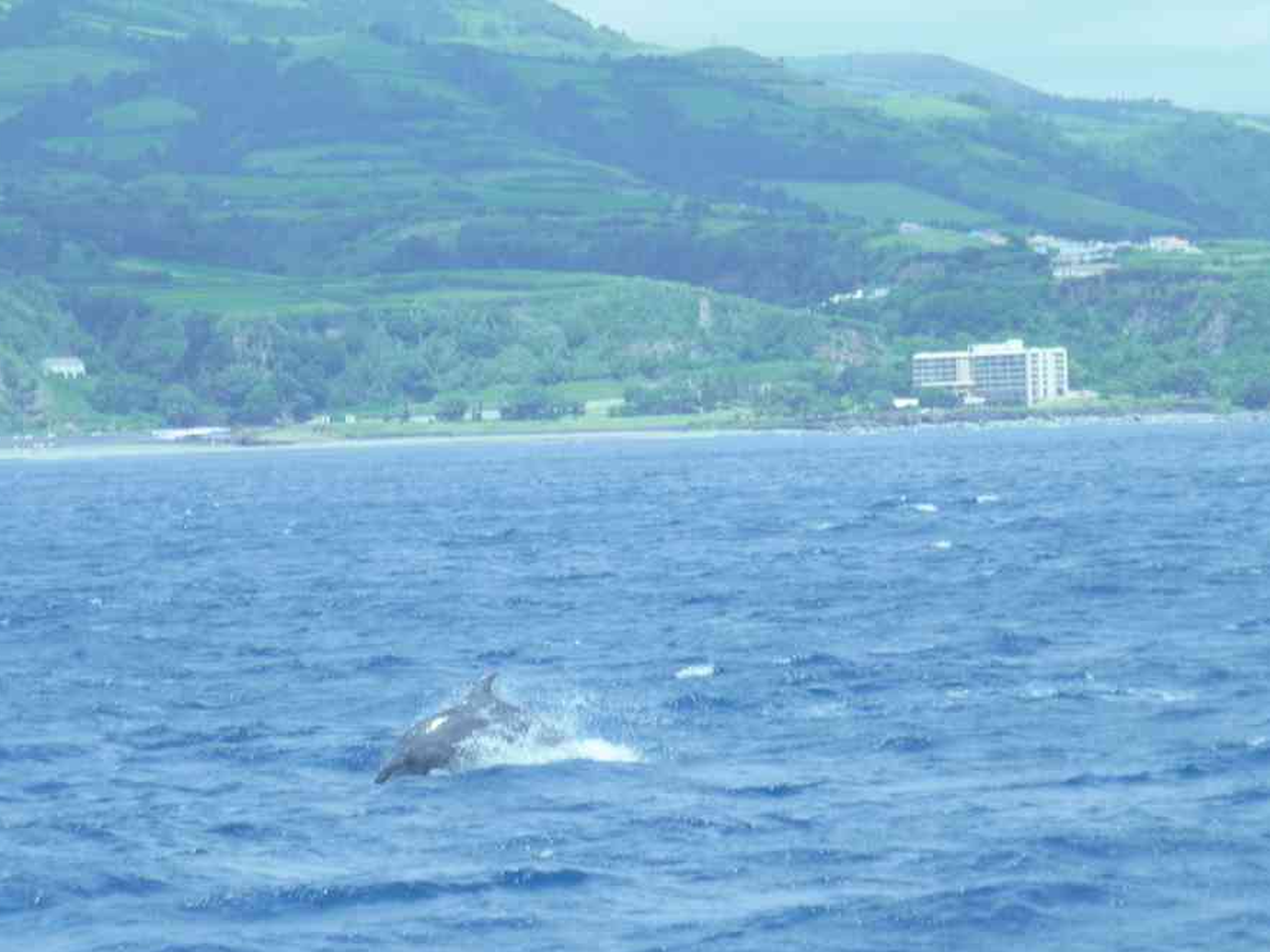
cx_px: 558
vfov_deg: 8.7
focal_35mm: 171
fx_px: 6272
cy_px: 478
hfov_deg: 11.6
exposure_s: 1/400
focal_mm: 57.1
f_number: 5.9
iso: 125
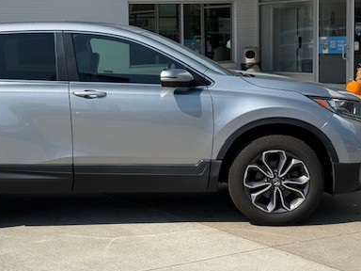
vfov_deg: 18.4
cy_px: 104
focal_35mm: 80
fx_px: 834
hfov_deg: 24.2
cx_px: 106
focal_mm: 6.76
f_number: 1.78
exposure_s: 1/7874
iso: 100
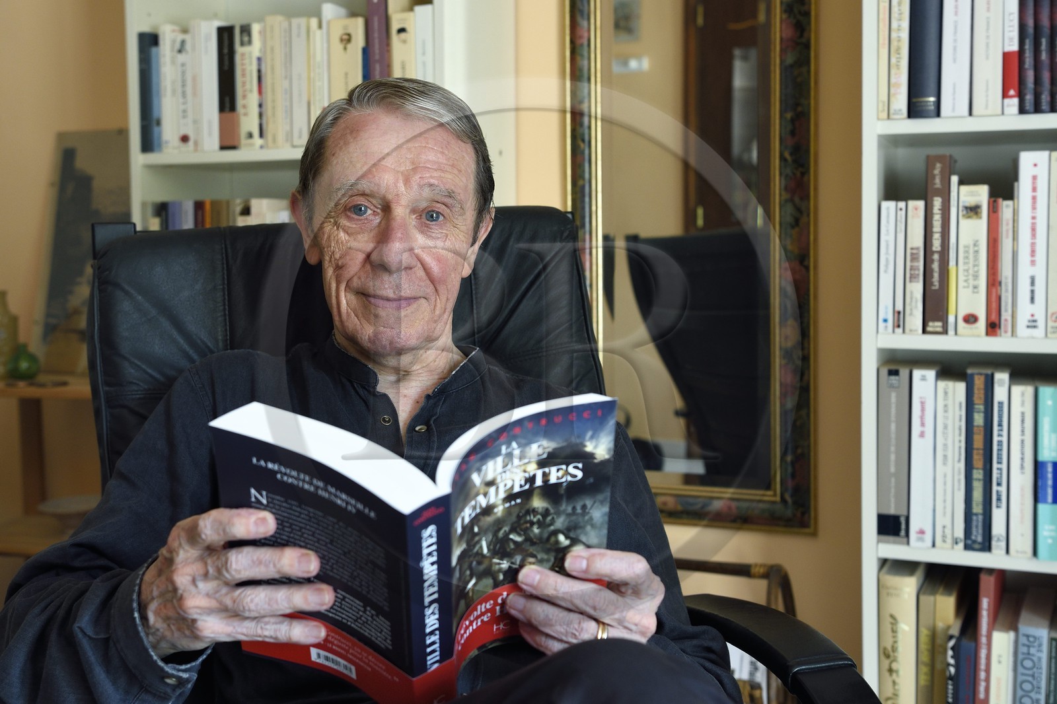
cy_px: 352
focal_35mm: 40
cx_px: 528
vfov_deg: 33.4
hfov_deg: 48.5
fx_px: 1174
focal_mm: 40
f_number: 5
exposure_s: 1/60
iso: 800
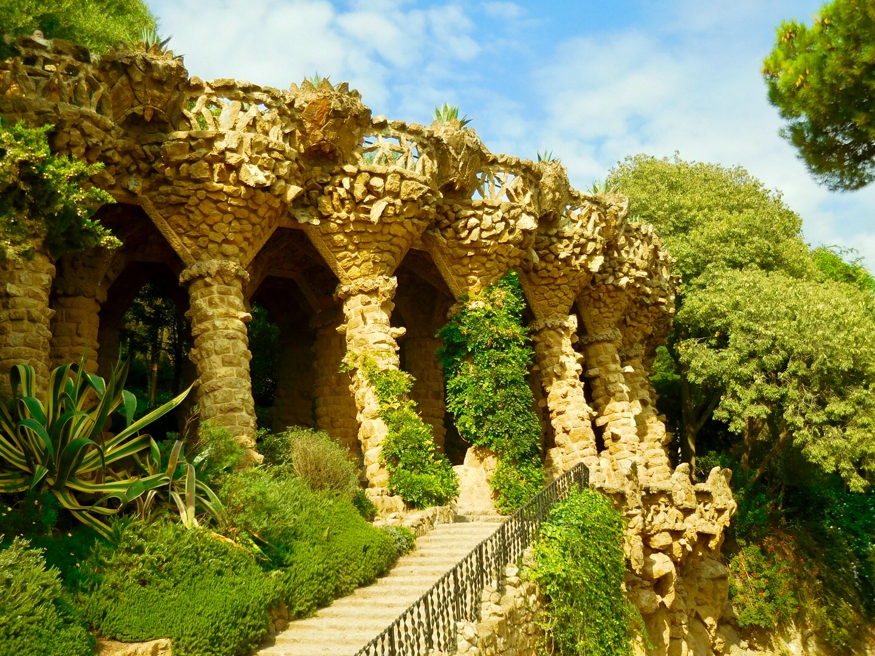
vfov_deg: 32.2
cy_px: 328
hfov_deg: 42.1
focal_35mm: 45
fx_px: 1137
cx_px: 438
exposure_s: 1/640
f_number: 4.2
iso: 125
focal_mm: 8.1
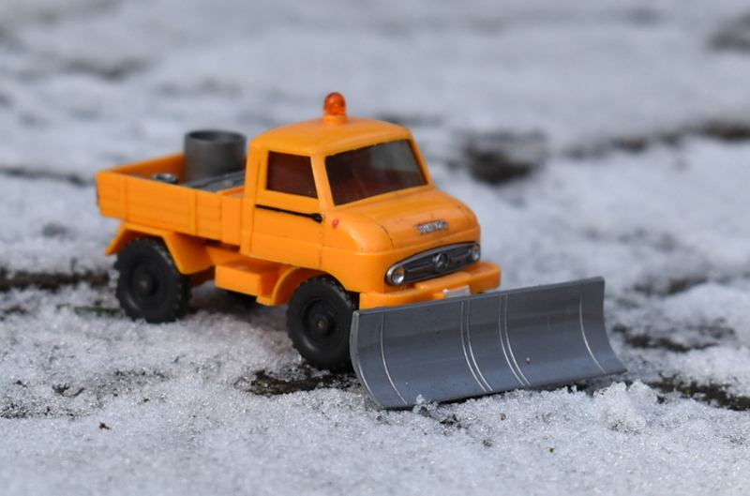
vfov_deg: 16.5
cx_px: 375
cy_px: 248
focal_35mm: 82
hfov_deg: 24.7
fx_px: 1714
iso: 200
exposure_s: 1/320
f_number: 9
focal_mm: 55
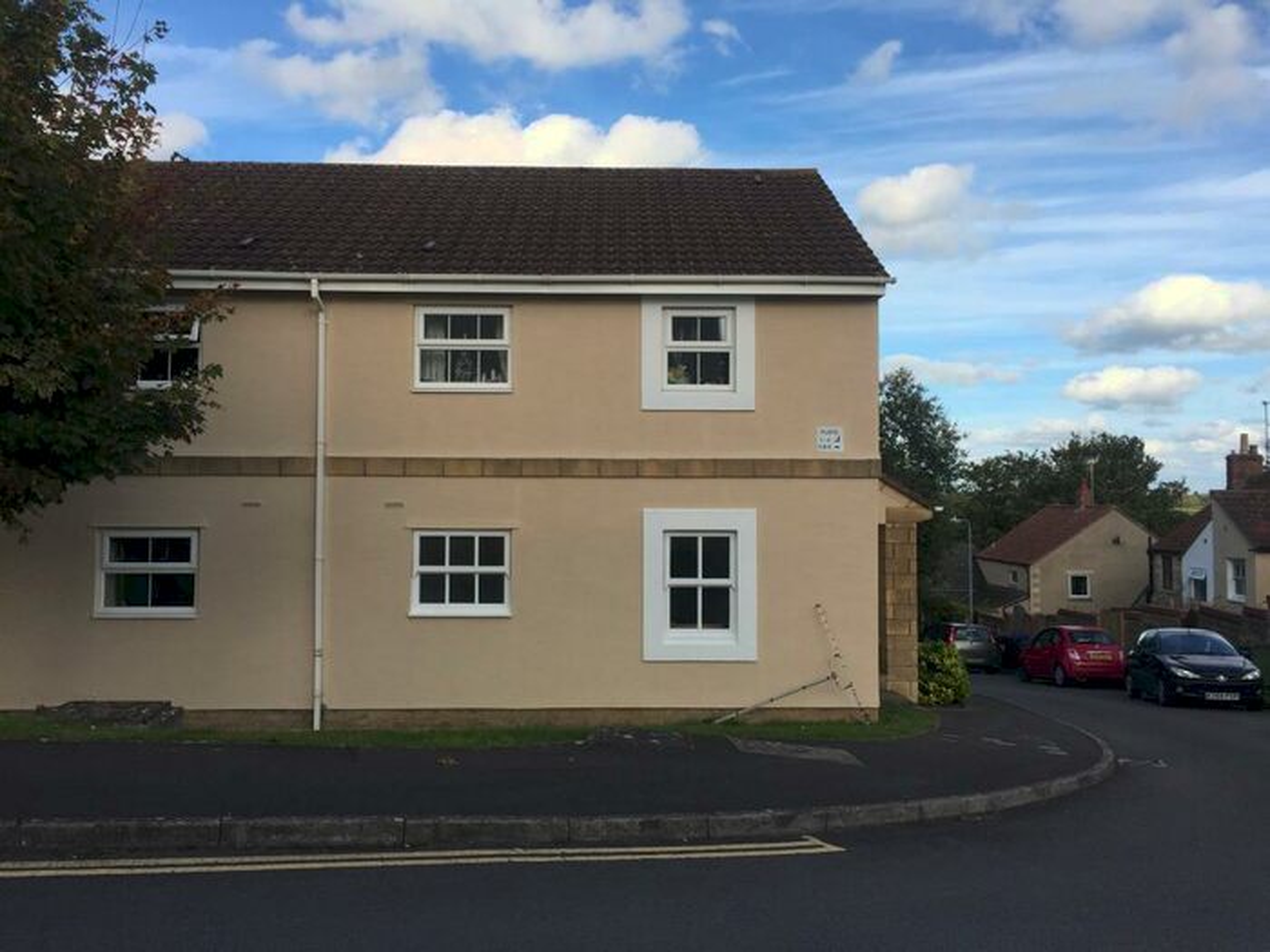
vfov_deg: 48.2
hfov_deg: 61.7
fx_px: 1064
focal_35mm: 29
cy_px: 476
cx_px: 635
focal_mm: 4.15
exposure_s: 1/1980
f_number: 2.2
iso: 32
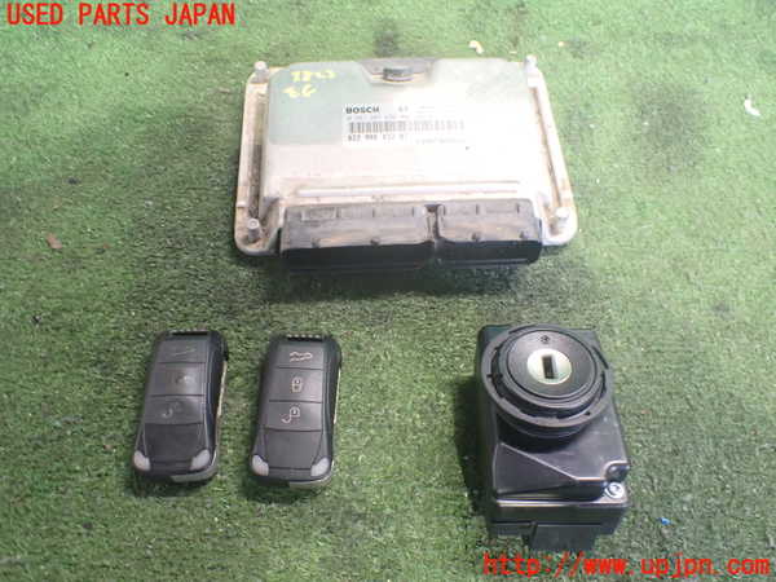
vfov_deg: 46.8
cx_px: 388
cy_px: 291
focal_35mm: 30
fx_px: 673
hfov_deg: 60.0
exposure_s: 1/30
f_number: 2.3
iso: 800
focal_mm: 5.4
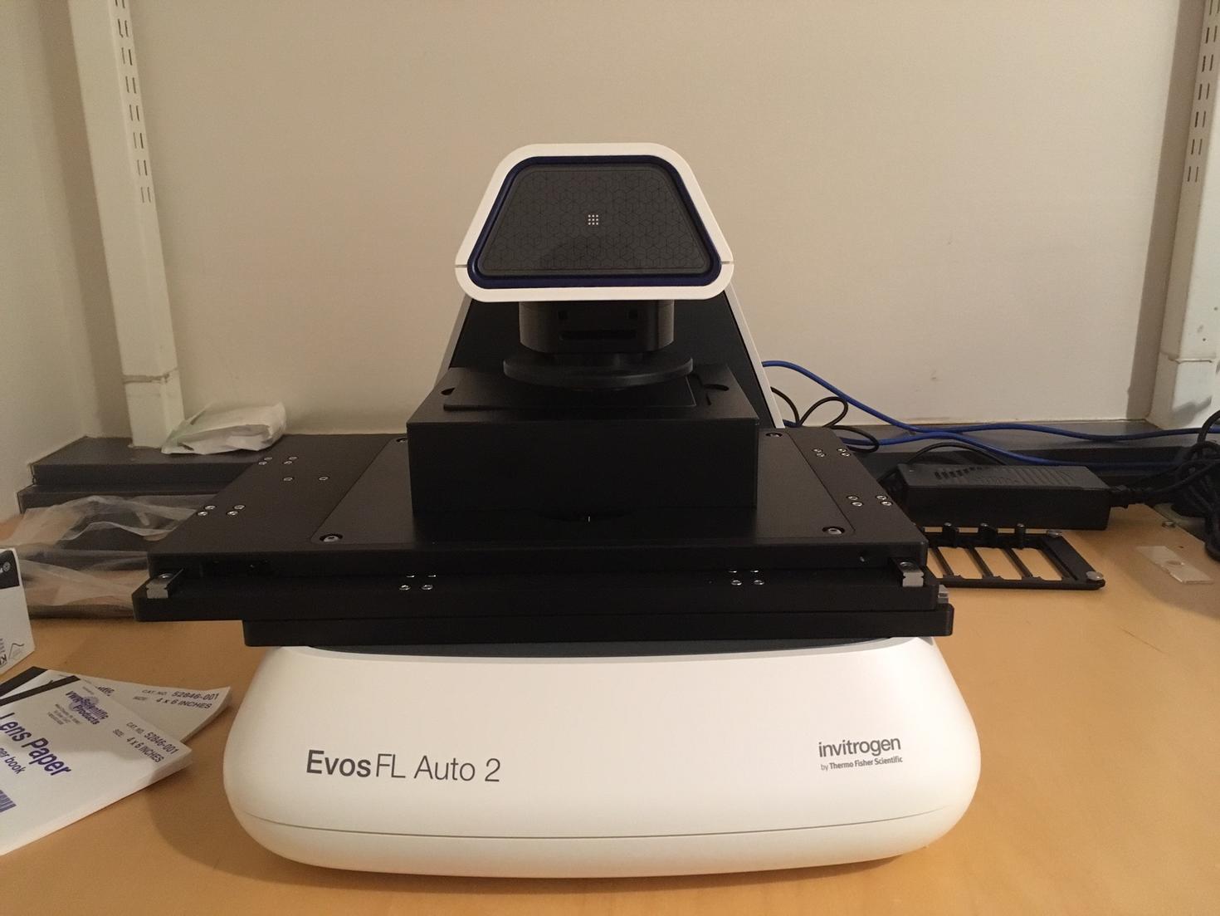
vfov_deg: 48.2
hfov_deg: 61.7
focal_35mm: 29
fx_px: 1022
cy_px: 458
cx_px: 610
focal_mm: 4.15
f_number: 2.2
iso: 320
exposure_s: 1/15
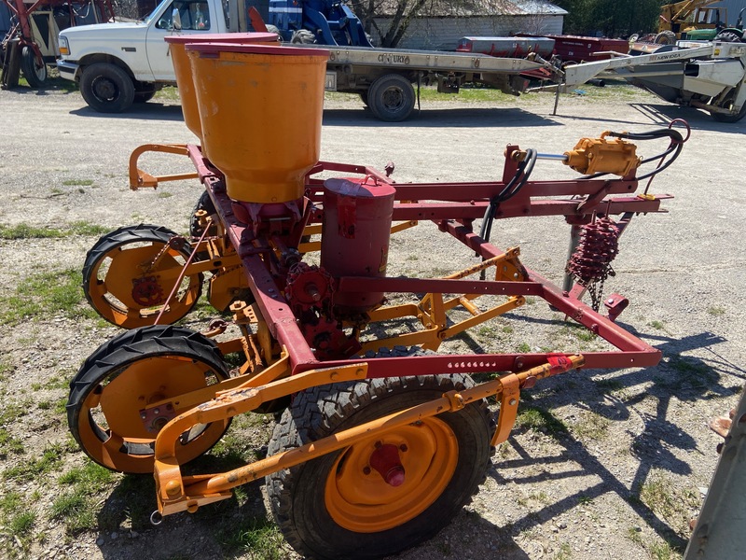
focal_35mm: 26
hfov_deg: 67.3
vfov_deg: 53.1
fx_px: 560
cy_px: 280
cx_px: 373
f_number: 1.8
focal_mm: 4.25
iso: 32
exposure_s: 1/1927
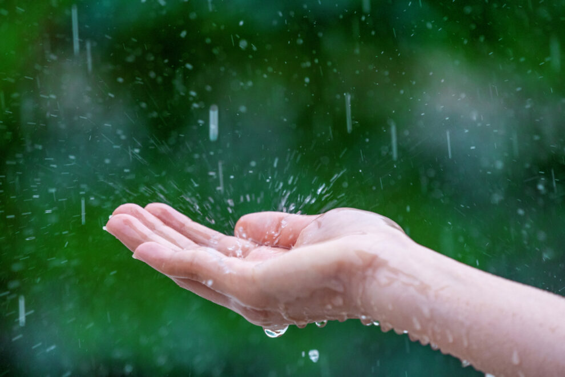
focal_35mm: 267
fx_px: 4190
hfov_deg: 7.7
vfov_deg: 5.1
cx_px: 282
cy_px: 188
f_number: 5.6
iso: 3200
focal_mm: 267
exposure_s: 1/500
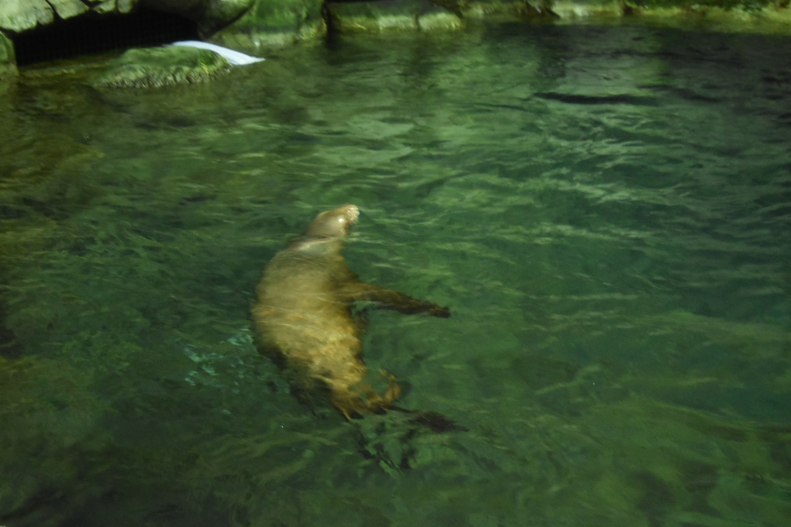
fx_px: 1835
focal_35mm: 84
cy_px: 266
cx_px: 400
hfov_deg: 24.3
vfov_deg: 16.4
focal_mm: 55
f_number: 5.6
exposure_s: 1/40
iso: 3200
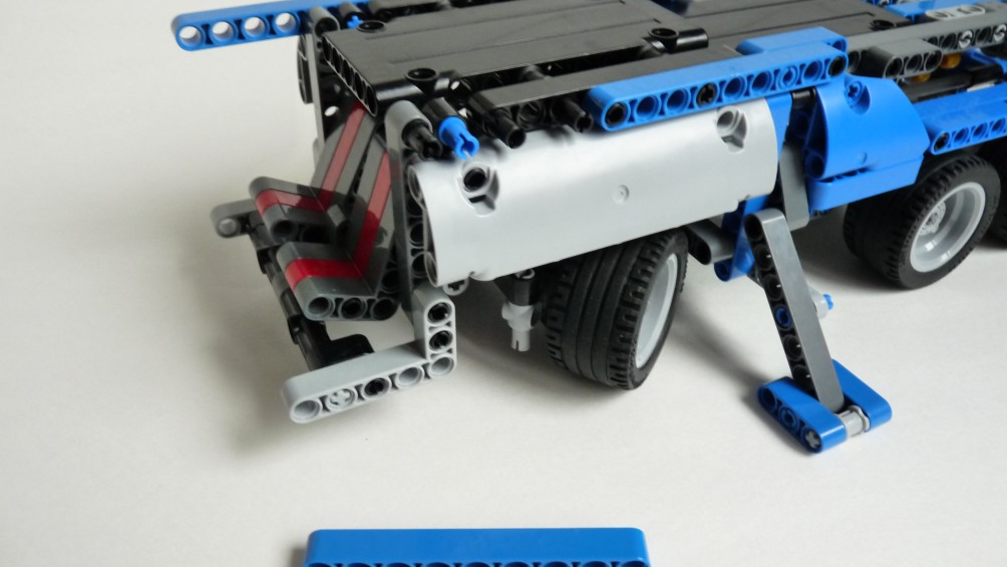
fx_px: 801
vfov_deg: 39.0
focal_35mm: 30
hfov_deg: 64.3
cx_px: 506
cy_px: 284
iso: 400
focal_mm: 4.8
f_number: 2.8
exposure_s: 1/10
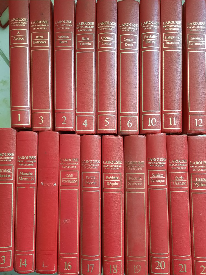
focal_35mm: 25
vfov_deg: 69.4
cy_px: 138
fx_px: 198
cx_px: 103
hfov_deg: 54.9
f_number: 2
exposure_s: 1/33
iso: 320
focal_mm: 4.6
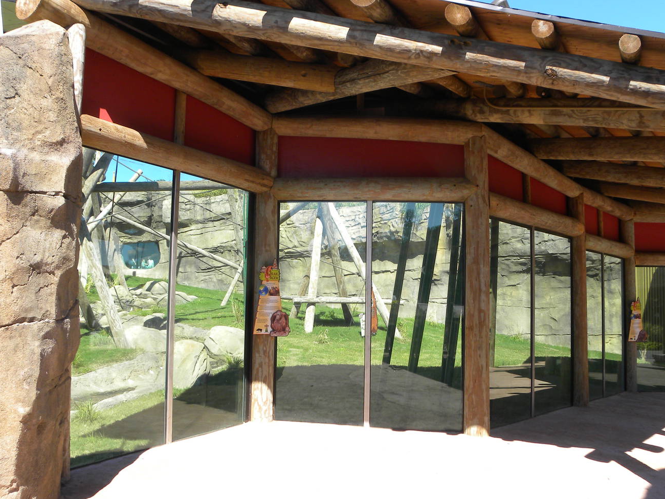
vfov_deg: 44.2
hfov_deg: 56.8
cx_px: 341
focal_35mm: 32
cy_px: 246
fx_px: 615
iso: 64
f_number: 4.5
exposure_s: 1/166
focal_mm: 4.6
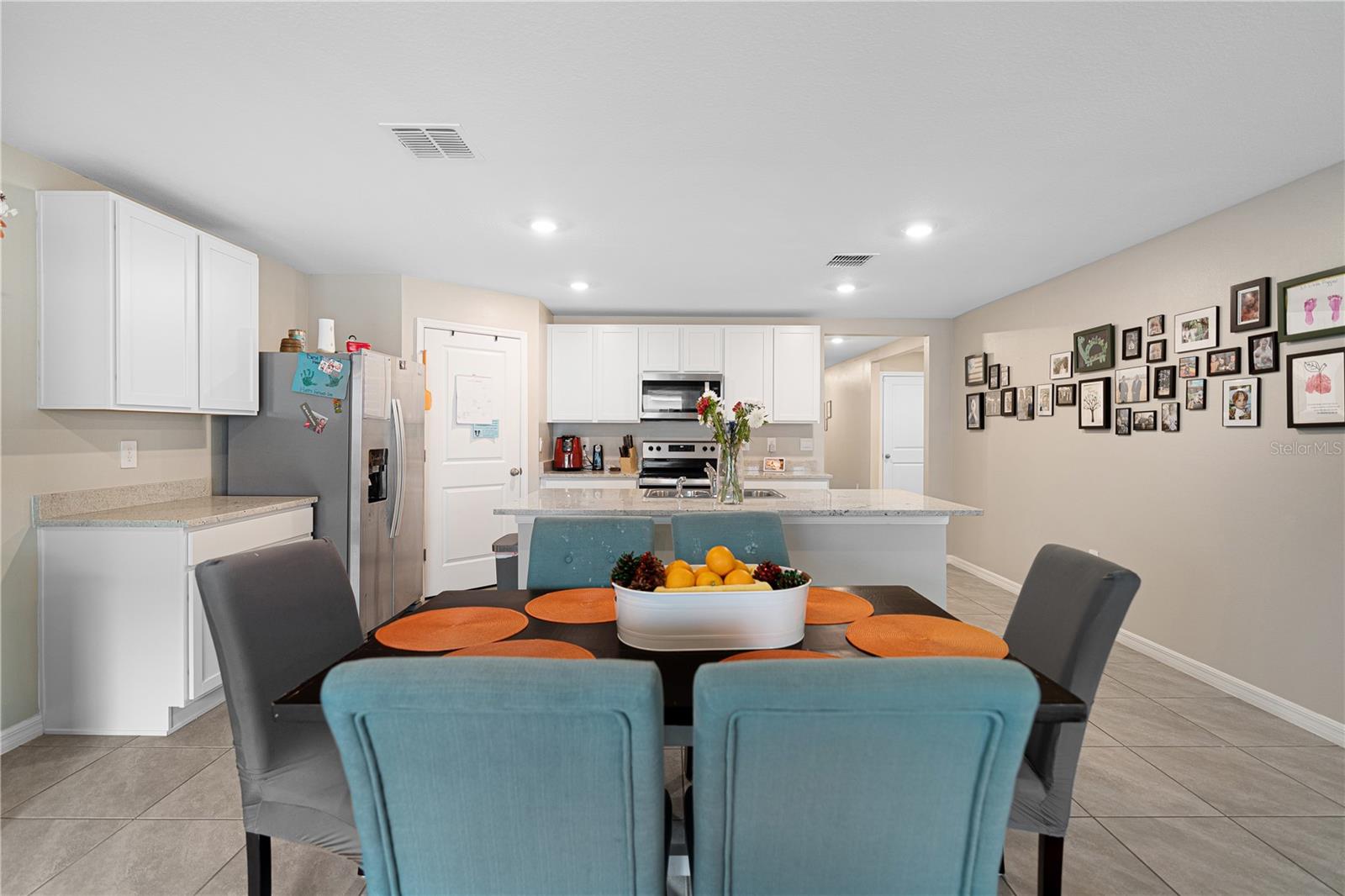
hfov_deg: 96.7
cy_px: 448
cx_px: 672
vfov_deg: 73.7
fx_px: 598
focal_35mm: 16
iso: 400
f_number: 2.8
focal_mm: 16
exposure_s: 1/6
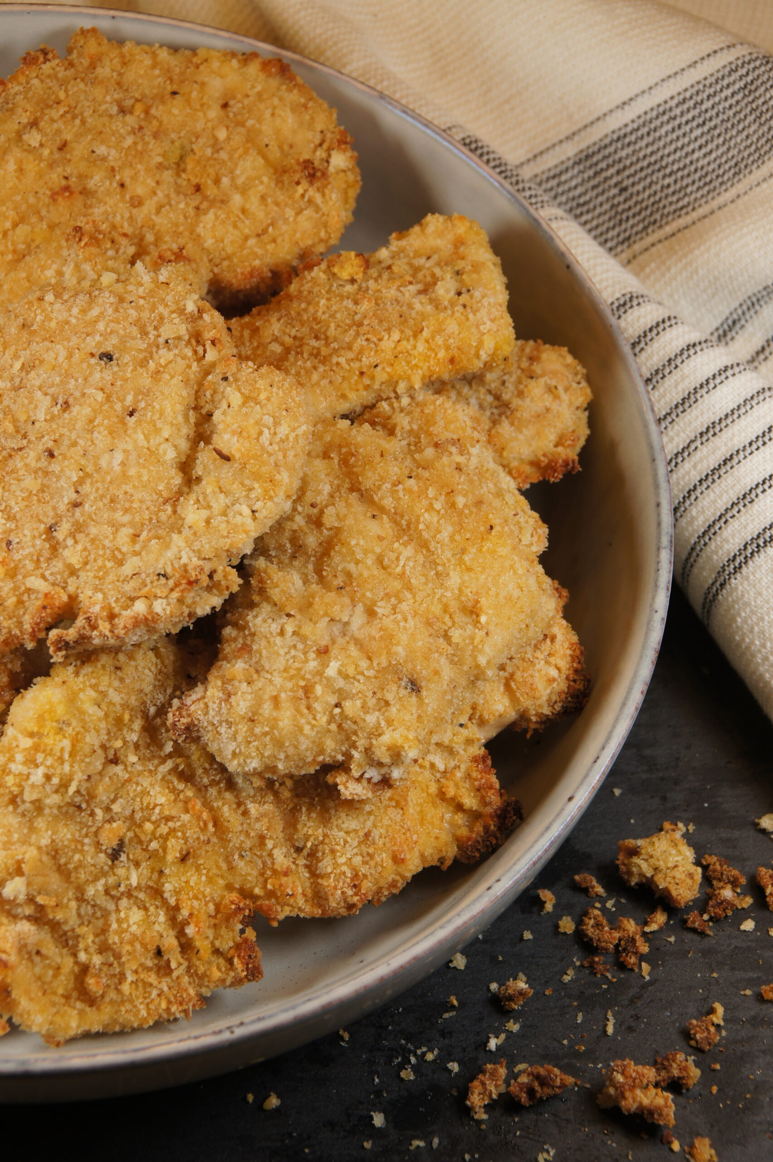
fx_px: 3869
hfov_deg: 11.4
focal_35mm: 120
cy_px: 581
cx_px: 386
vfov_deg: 17.1
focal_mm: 80
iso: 100
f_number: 11
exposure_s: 1/30
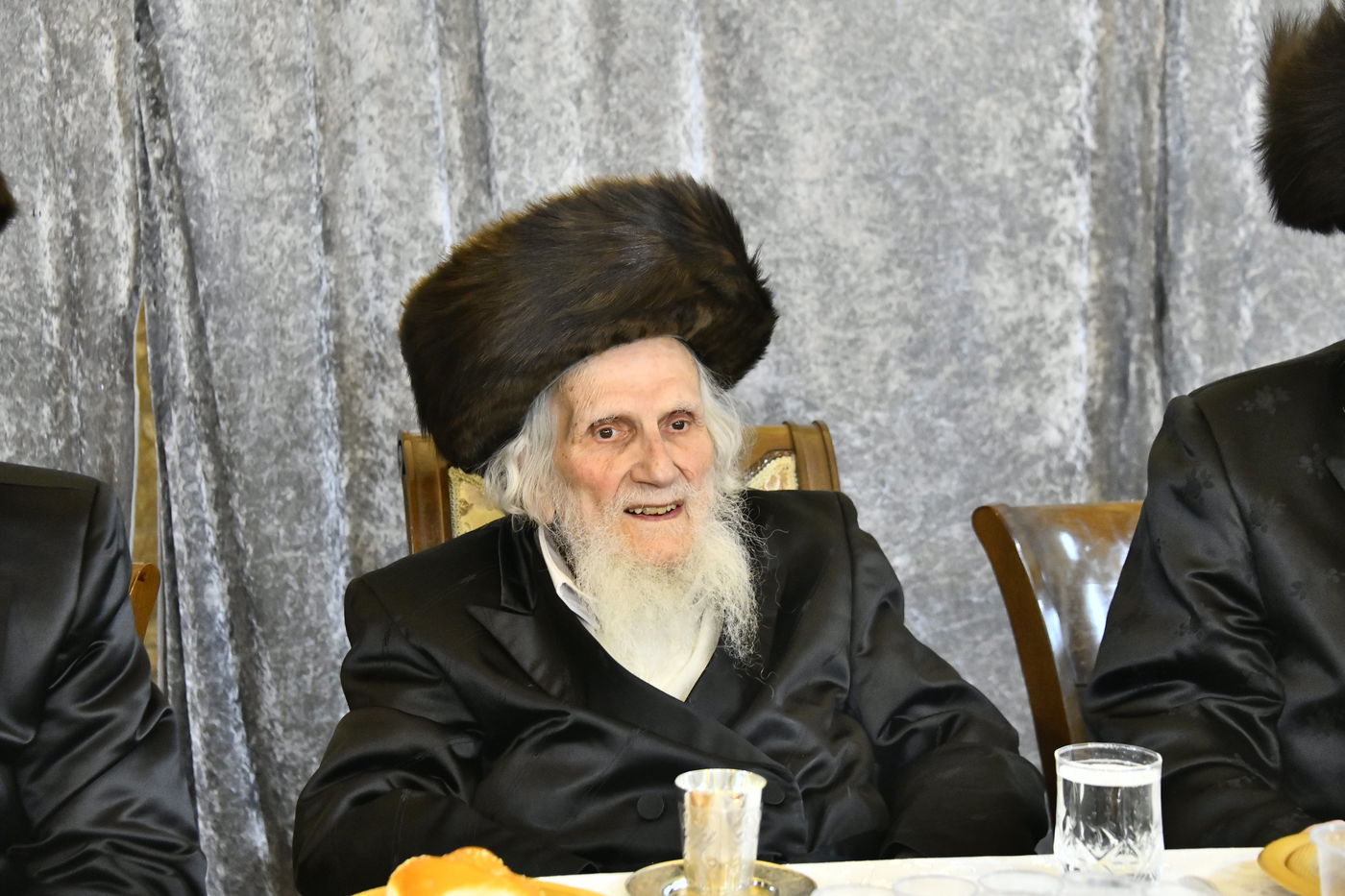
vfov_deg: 16.6
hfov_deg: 24.8
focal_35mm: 82
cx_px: 672
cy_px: 448
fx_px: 3063
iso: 4000
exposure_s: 1/100
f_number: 5
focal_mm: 82
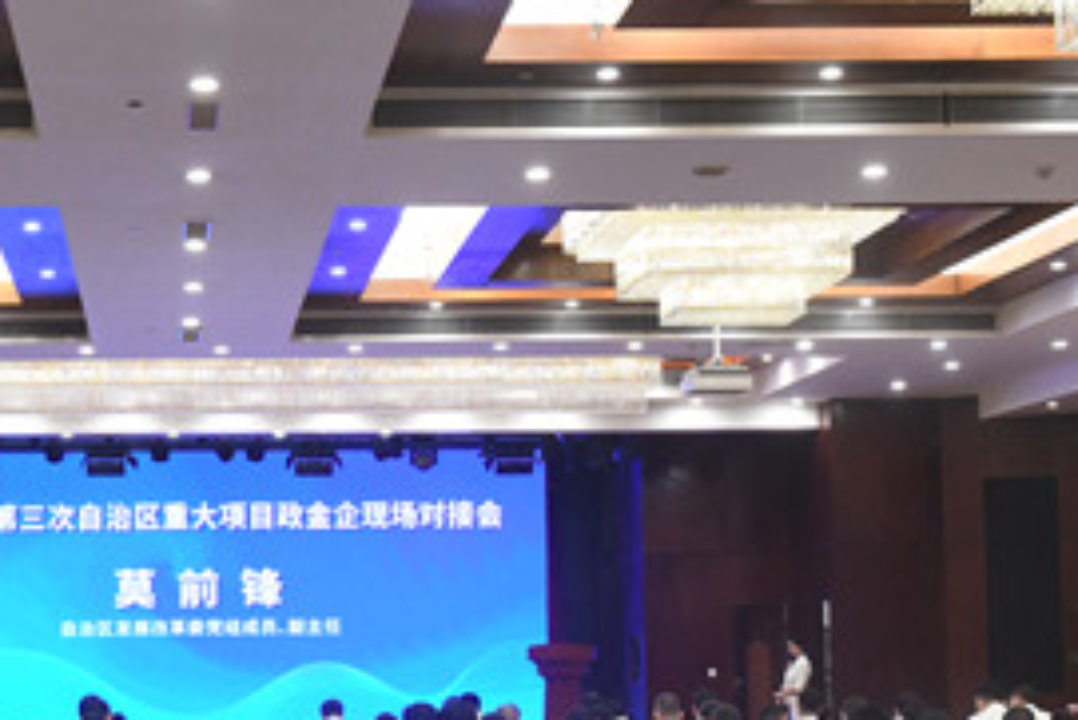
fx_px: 2307
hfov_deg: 25.9
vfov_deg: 17.6
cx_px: 227
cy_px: 537
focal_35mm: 77
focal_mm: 38
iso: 8000
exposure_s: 1/80
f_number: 10
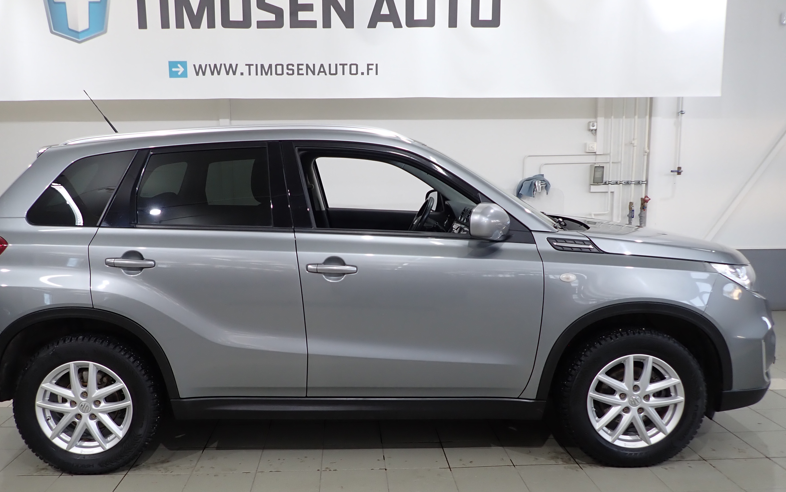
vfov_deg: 41.8
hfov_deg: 62.8
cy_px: 258
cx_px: 363
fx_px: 643
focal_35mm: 30
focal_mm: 4.5
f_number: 2
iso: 125
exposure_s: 1/60
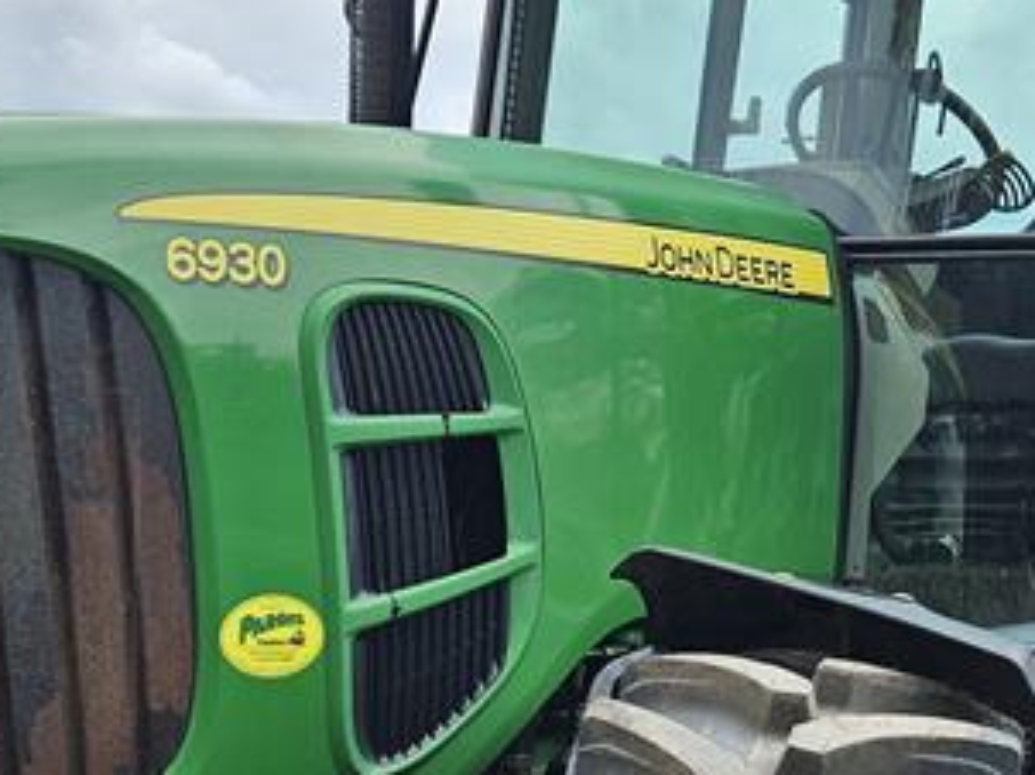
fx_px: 2330
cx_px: 607
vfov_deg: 18.2
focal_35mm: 78
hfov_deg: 25.0
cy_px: 837
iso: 25
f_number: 1.8
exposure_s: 1/690
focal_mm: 5.4
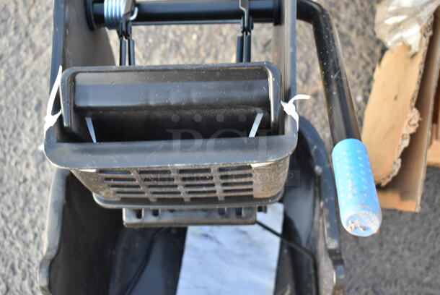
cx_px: 220
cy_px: 148
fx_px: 734
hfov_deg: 33.4
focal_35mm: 60
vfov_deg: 22.7
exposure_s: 1/125
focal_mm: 40
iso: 1250
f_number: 4.8
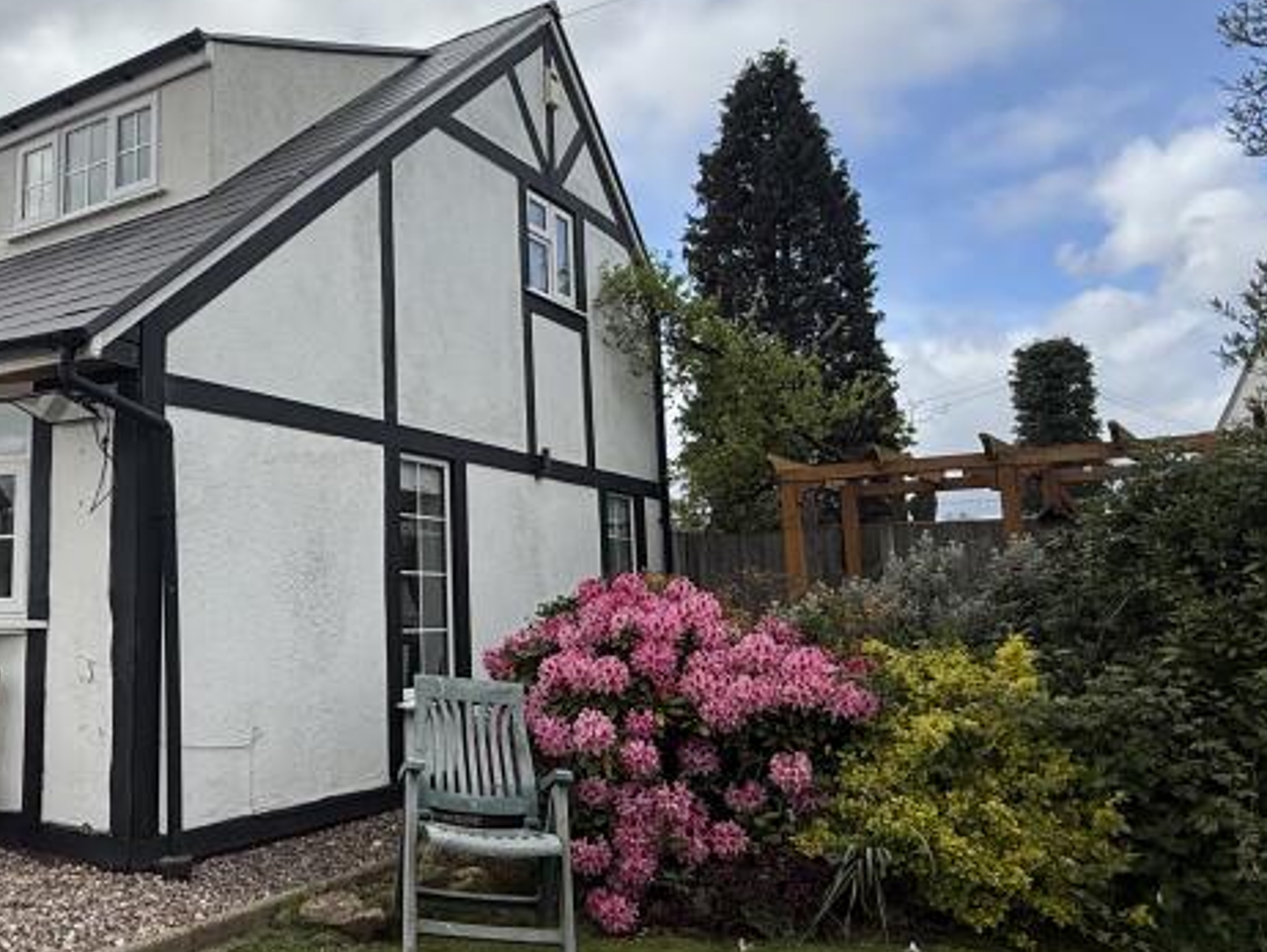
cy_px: 442
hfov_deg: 55.1
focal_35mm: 31
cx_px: 293
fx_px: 1135
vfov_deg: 45.4
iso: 50
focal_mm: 2.22
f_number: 2.2
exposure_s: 1/1464
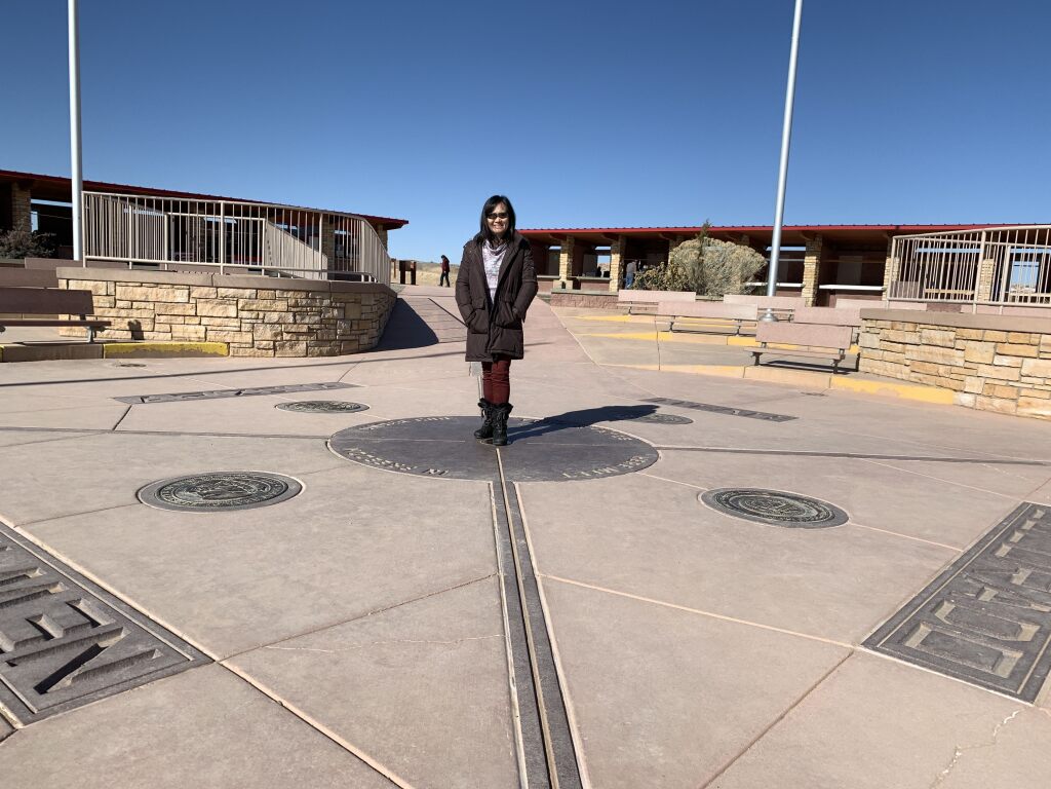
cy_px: 394
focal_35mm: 26
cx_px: 526
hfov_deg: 67.3
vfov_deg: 53.1
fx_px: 789
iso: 25
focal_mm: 4.25
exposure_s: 1/4098
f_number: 1.8
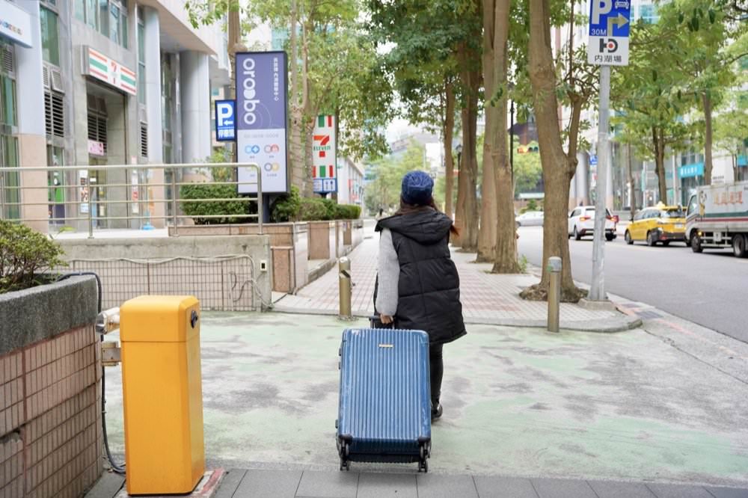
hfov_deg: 49.7
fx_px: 808
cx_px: 374
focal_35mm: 39
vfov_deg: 34.3
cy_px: 249
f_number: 4
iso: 200
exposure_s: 1/160
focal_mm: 38.9
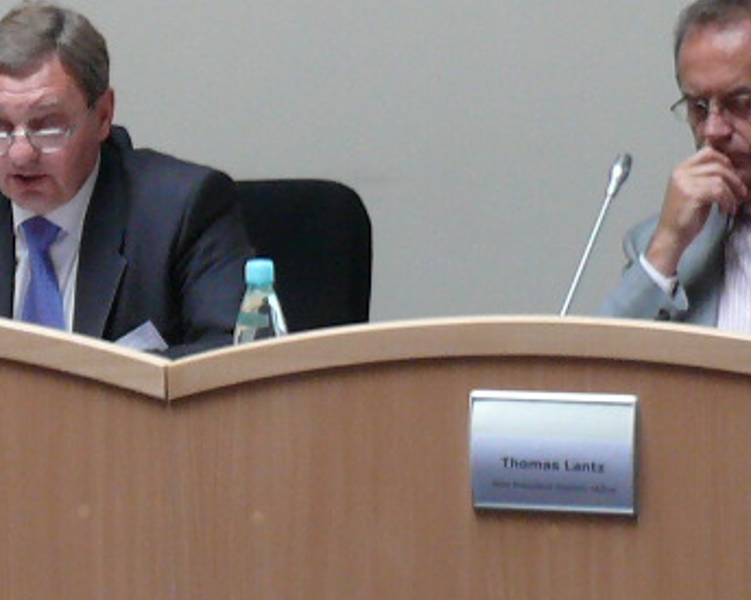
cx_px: 11
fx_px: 3533
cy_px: 209
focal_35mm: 159
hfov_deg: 12.0
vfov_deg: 9.7
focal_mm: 7.4
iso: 200
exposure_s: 1/30
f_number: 2.8
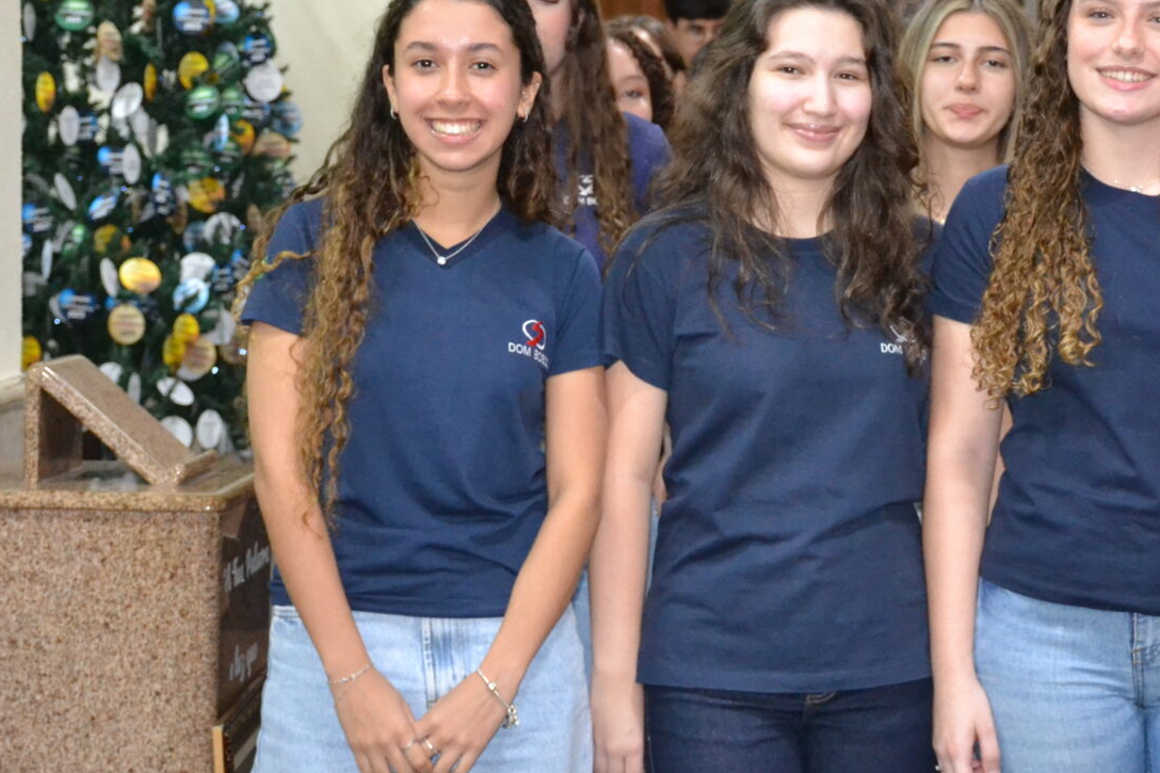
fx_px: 2899
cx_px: 833
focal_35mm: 90
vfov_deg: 15.2
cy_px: 352
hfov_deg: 22.5
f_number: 4.2
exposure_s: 1/60
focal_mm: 34
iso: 3200
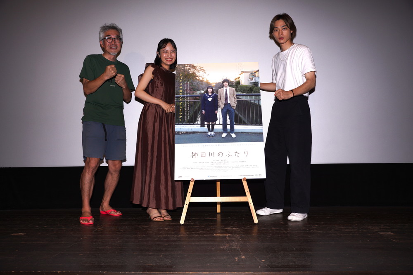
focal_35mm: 28
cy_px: 138
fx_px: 321
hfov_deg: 65.5
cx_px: 206
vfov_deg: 46.4
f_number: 7.1
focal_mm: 28
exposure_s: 1/100
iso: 200
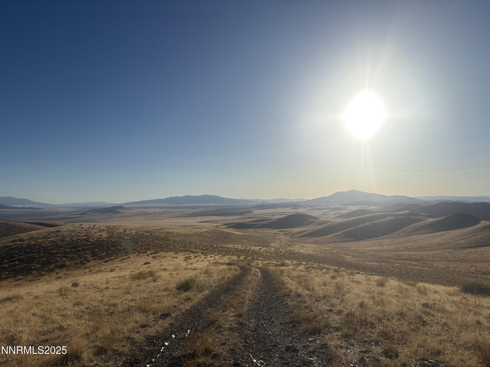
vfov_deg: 53.1
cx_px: 245
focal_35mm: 26
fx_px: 368
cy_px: 184
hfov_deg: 67.3
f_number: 1.6
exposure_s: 1/14493
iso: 40
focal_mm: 5.96
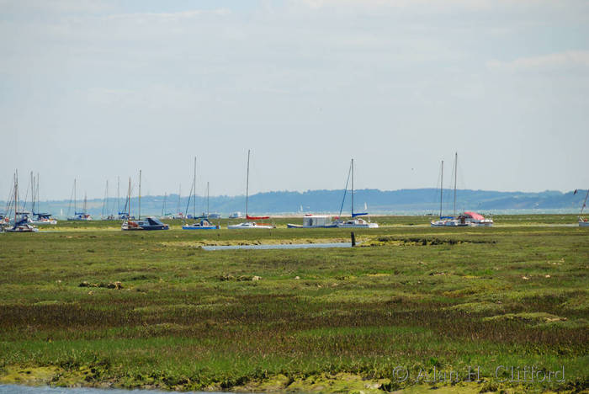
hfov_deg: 6.9
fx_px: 4912
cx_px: 294
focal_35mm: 300
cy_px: 197
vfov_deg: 4.6
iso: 100
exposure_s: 1/320
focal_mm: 200
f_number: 7.1
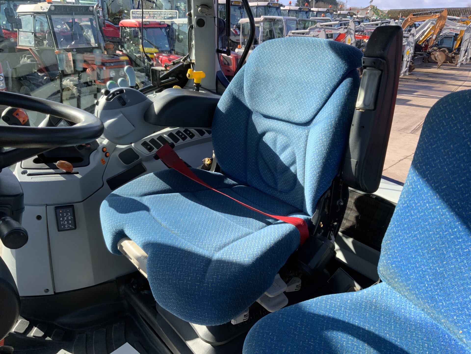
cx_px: 236
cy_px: 177
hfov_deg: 61.7
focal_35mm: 29
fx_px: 395
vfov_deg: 48.2
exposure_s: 1/331
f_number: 1.8
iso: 16
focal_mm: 3
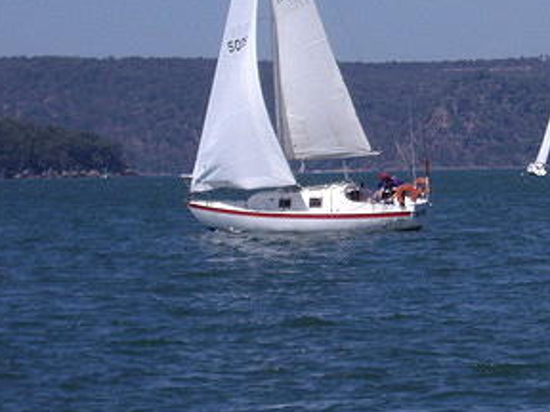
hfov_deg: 7.8
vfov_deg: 5.9
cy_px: -23
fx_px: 4020
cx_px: 569
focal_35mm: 253
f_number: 5.2
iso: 64
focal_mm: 18.6
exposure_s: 1/800
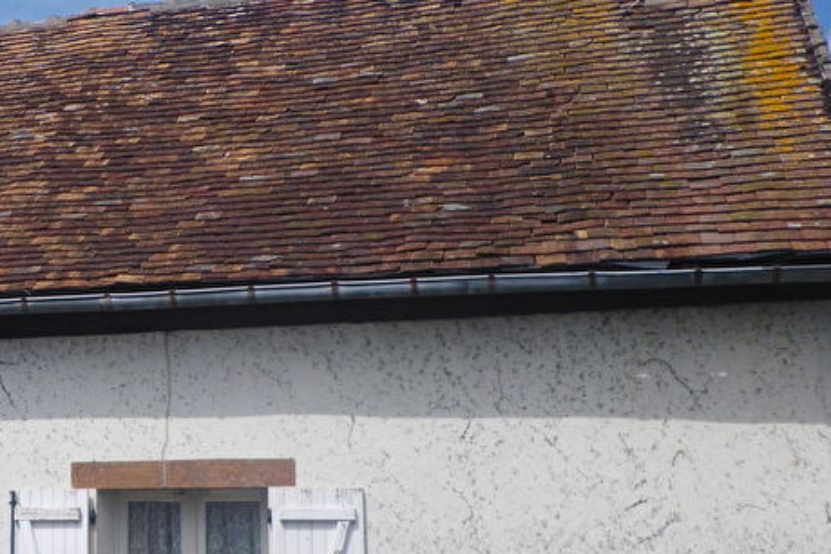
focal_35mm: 65
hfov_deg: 29.5
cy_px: 239
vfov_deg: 20.9
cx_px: 67
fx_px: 1500
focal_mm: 4.9
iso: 64
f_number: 7
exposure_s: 1/320
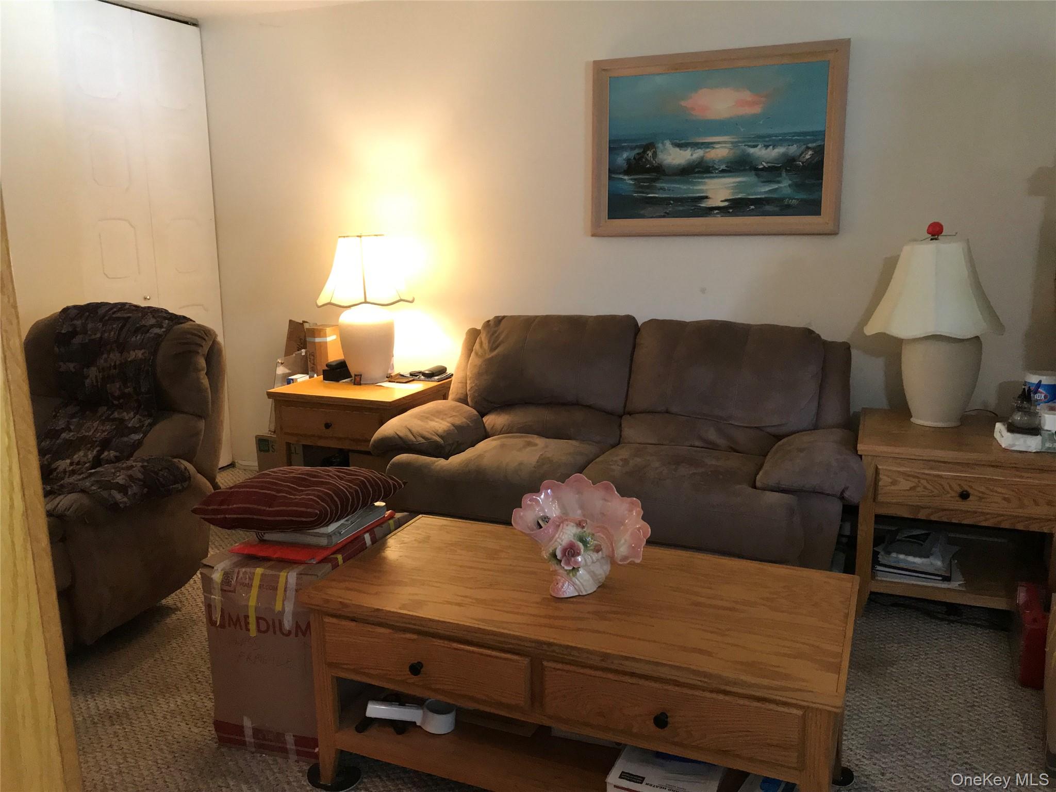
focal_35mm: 28
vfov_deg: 49.7
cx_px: 528
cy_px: 396
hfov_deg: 63.4
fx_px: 854
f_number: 1.8
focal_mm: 3.99
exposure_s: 1/30
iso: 200
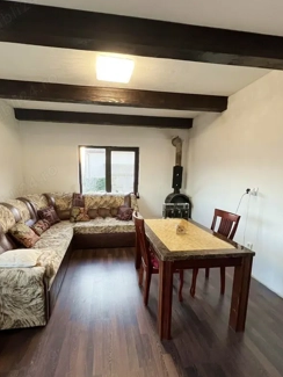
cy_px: 203
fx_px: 174
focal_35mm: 16
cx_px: 126
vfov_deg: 94.3
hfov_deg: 77.9
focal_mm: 1.57
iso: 250
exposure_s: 1/96
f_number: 1.8
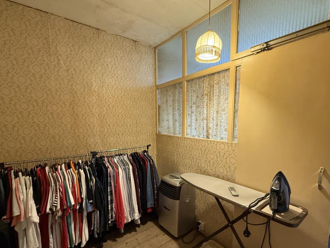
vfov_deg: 74.4
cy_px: 140
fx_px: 162
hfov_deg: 91.0
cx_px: 168
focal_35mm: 17
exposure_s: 1/50
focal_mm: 2.22
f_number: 2.2
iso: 400
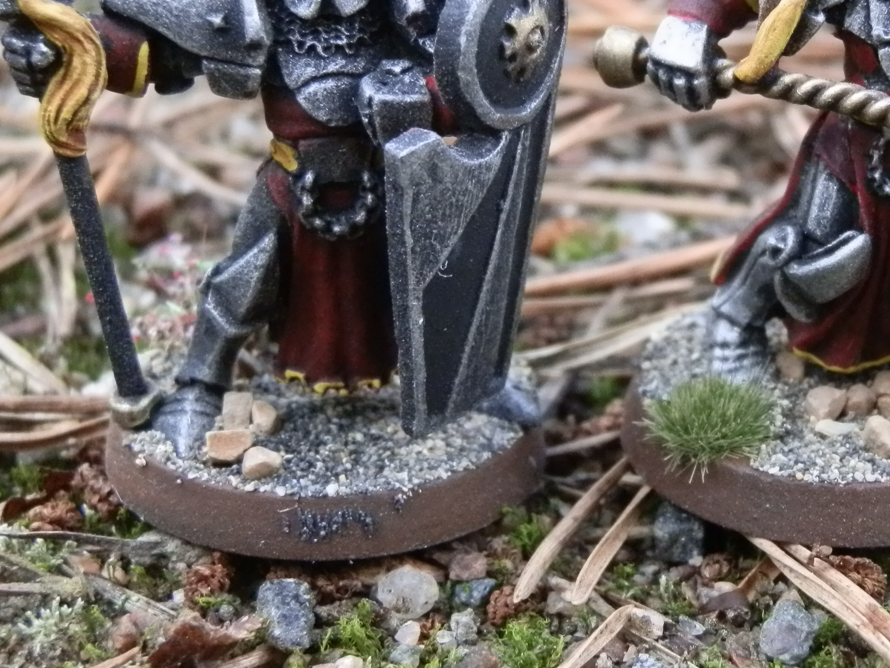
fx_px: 2649
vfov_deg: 14.4
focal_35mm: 103
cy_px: 266
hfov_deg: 19.0
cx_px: 650
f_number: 3.7
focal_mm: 10.99
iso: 400
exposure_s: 1/160
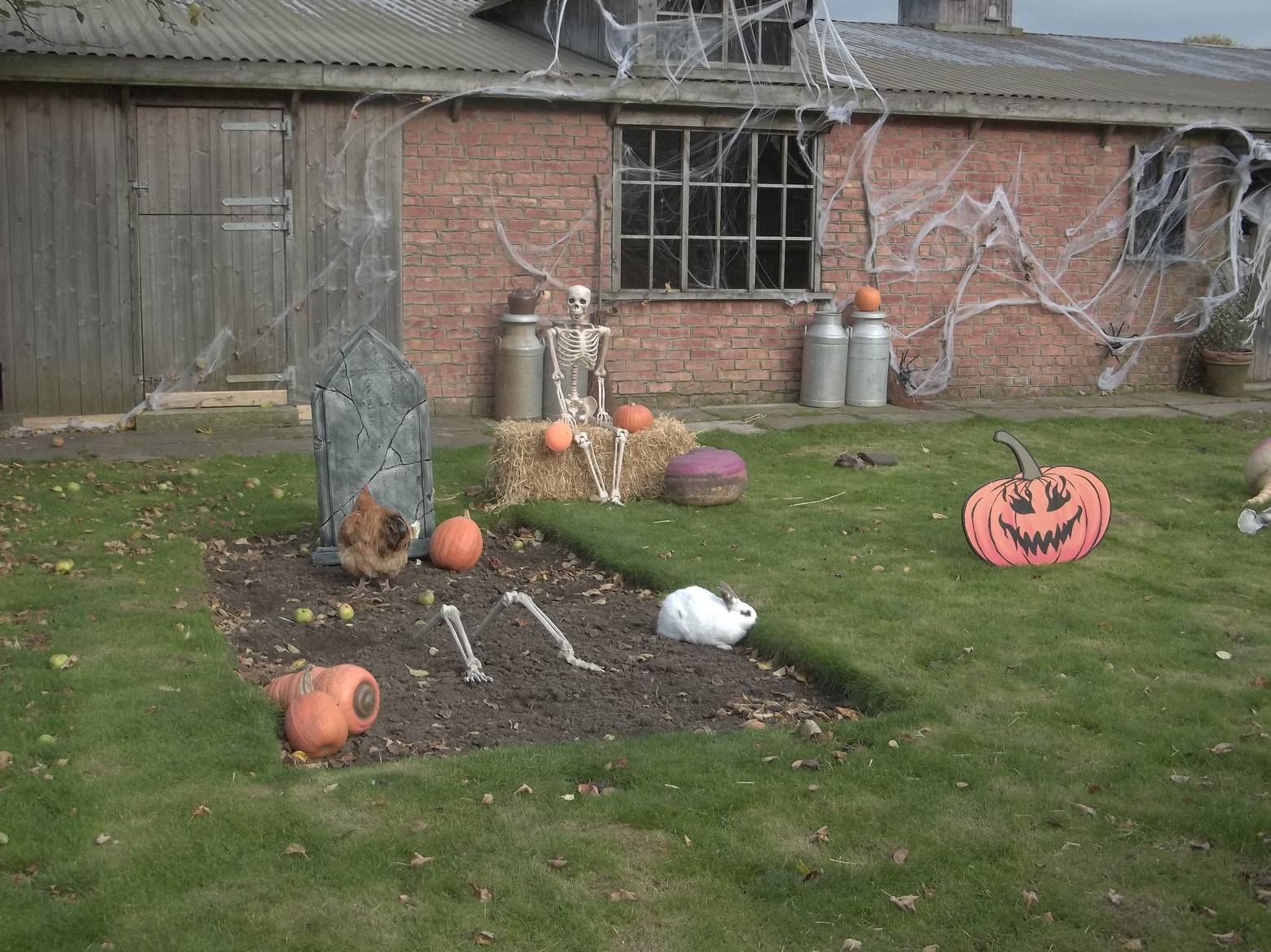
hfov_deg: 40.4
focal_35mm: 47
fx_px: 1725
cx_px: 625
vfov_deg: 30.9
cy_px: 484
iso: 80
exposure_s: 1/250
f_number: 3.7
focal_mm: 8.3
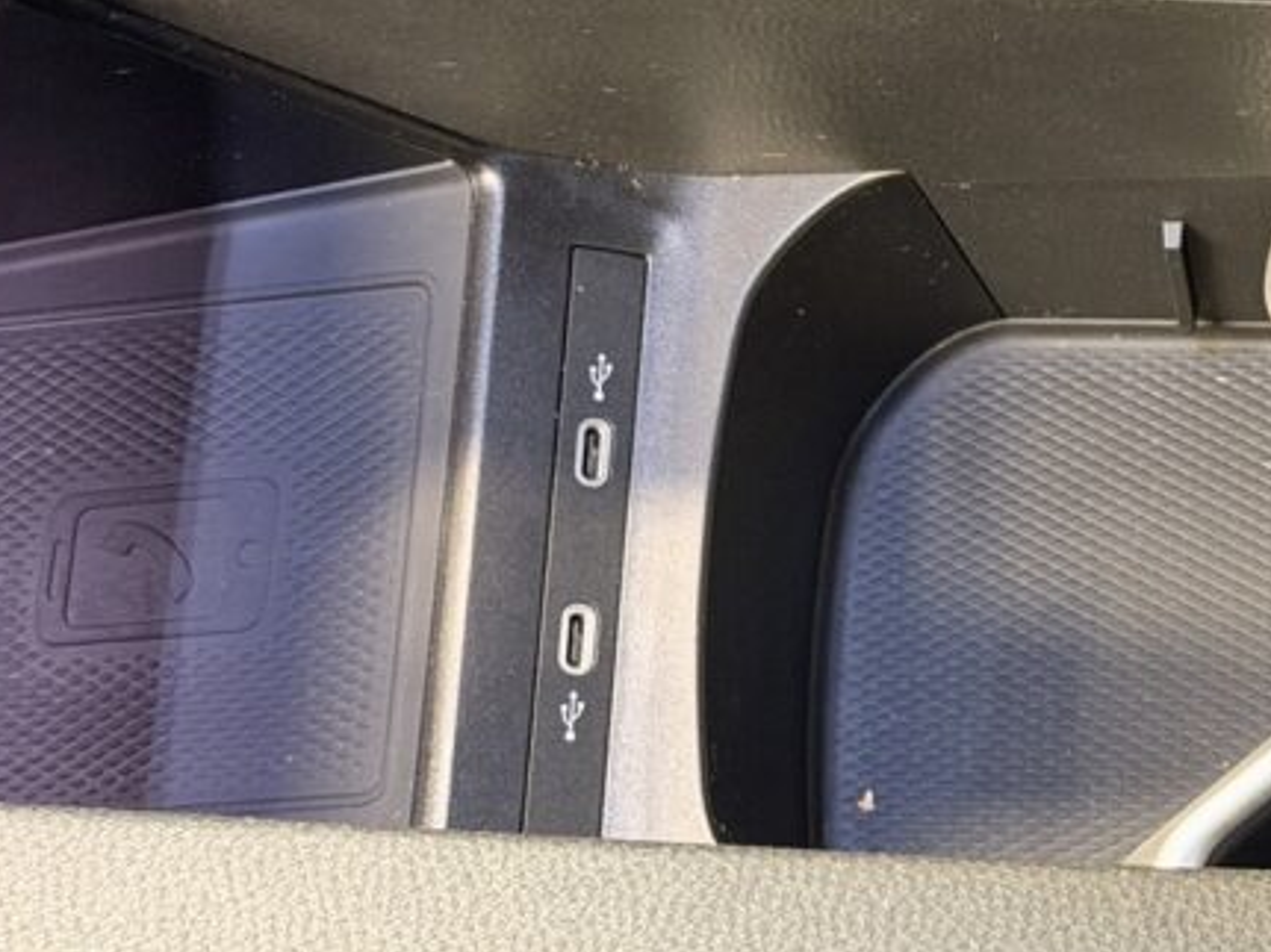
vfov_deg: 13.0
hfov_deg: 16.9
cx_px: 1236
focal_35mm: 114
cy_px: 324
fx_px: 4185
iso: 500
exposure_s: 1/29
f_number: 1.78
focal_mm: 6.76
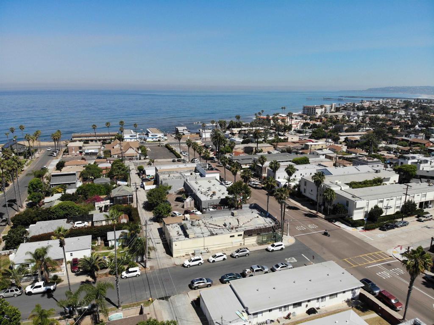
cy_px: 162
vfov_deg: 56.8
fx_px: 301
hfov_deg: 71.6
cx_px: 217
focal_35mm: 24
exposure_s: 1/1464
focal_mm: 4.5
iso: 100
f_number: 2.8
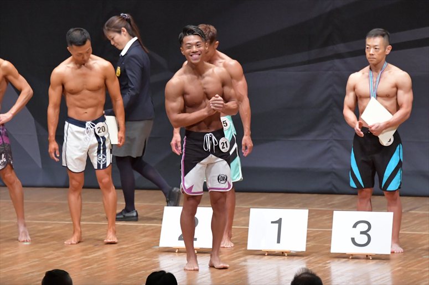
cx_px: 214
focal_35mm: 285
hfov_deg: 7.2
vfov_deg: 4.8
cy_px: 142
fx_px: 3395
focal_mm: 190
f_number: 5.6
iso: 8000
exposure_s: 1/400
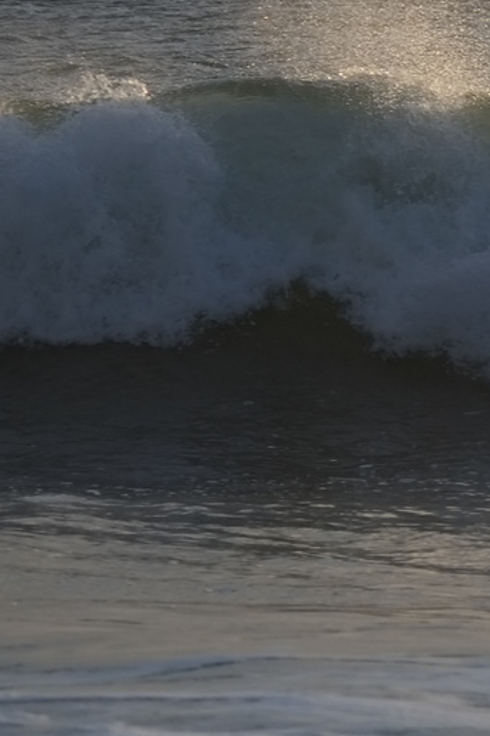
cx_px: 1079
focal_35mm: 1075
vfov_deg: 1.9
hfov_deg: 1.3
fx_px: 21976
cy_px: 301
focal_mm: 230
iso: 200
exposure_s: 1/500
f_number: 6.7
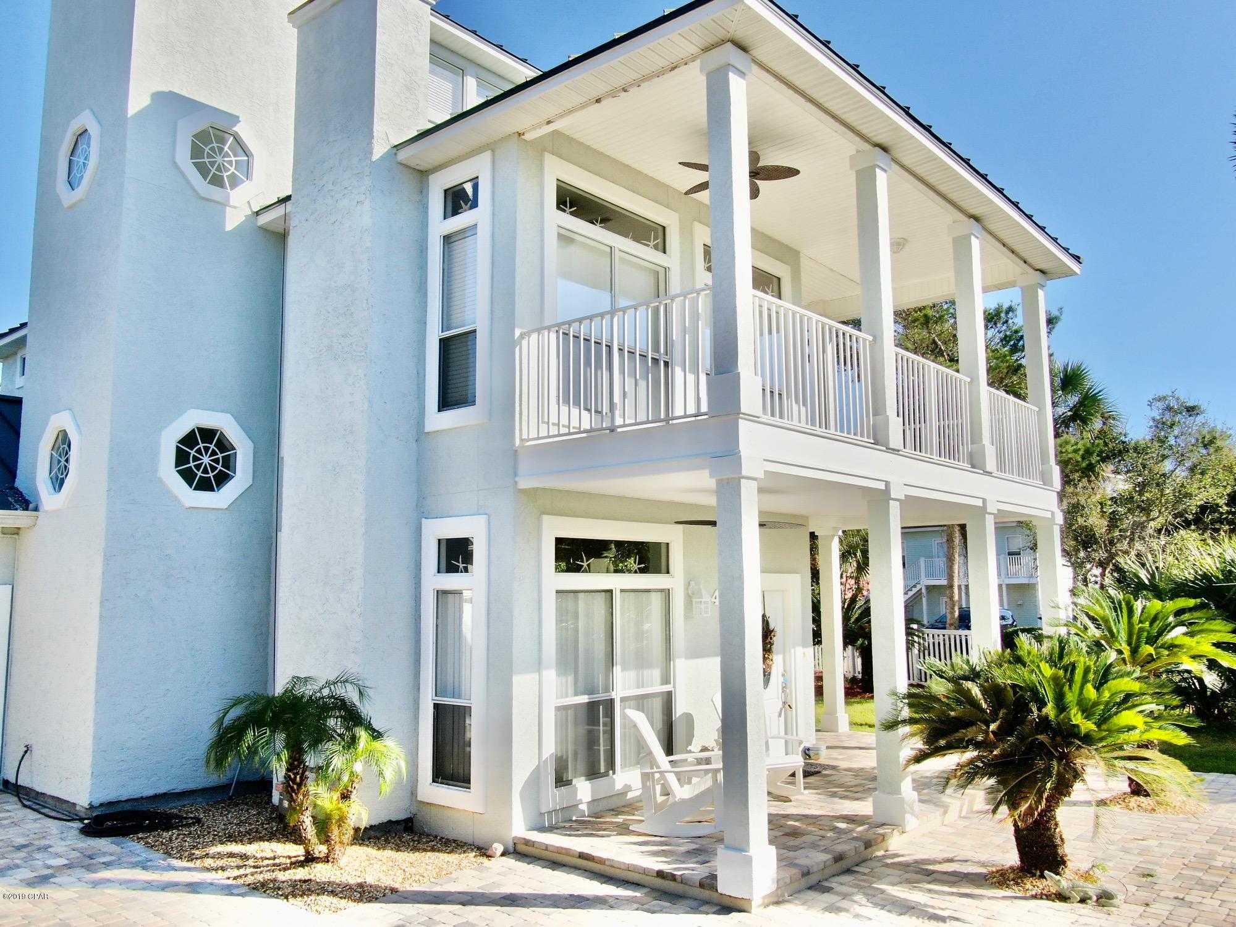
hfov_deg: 63.4
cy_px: 464
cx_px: 618
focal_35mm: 28
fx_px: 1000
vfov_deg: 49.7
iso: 100
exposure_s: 1/1000
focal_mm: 4.89
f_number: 3
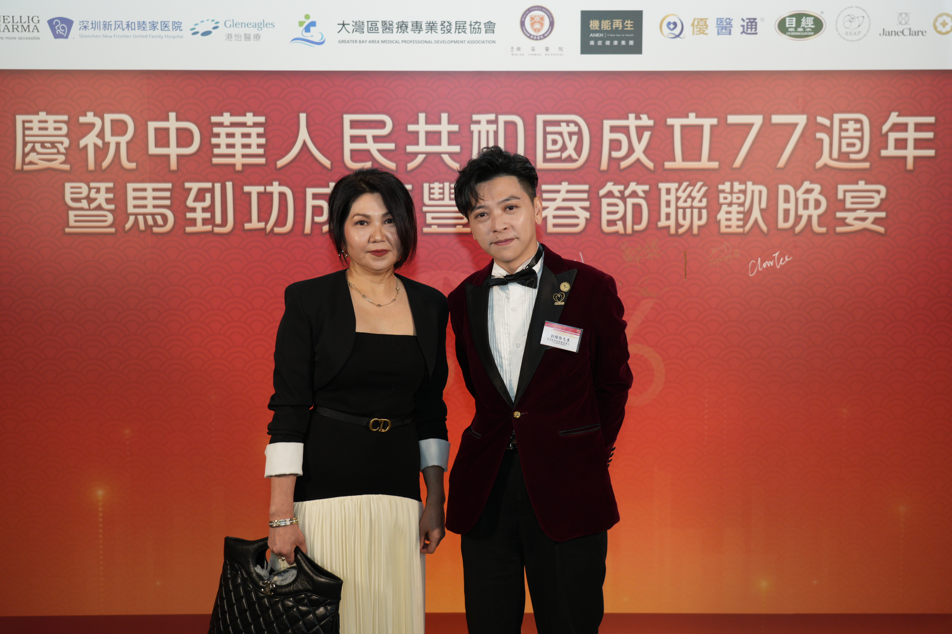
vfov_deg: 33.4
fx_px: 1058
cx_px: 476
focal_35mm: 40
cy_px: 317
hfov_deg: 48.5
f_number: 4
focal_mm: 40
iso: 1000
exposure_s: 1/200
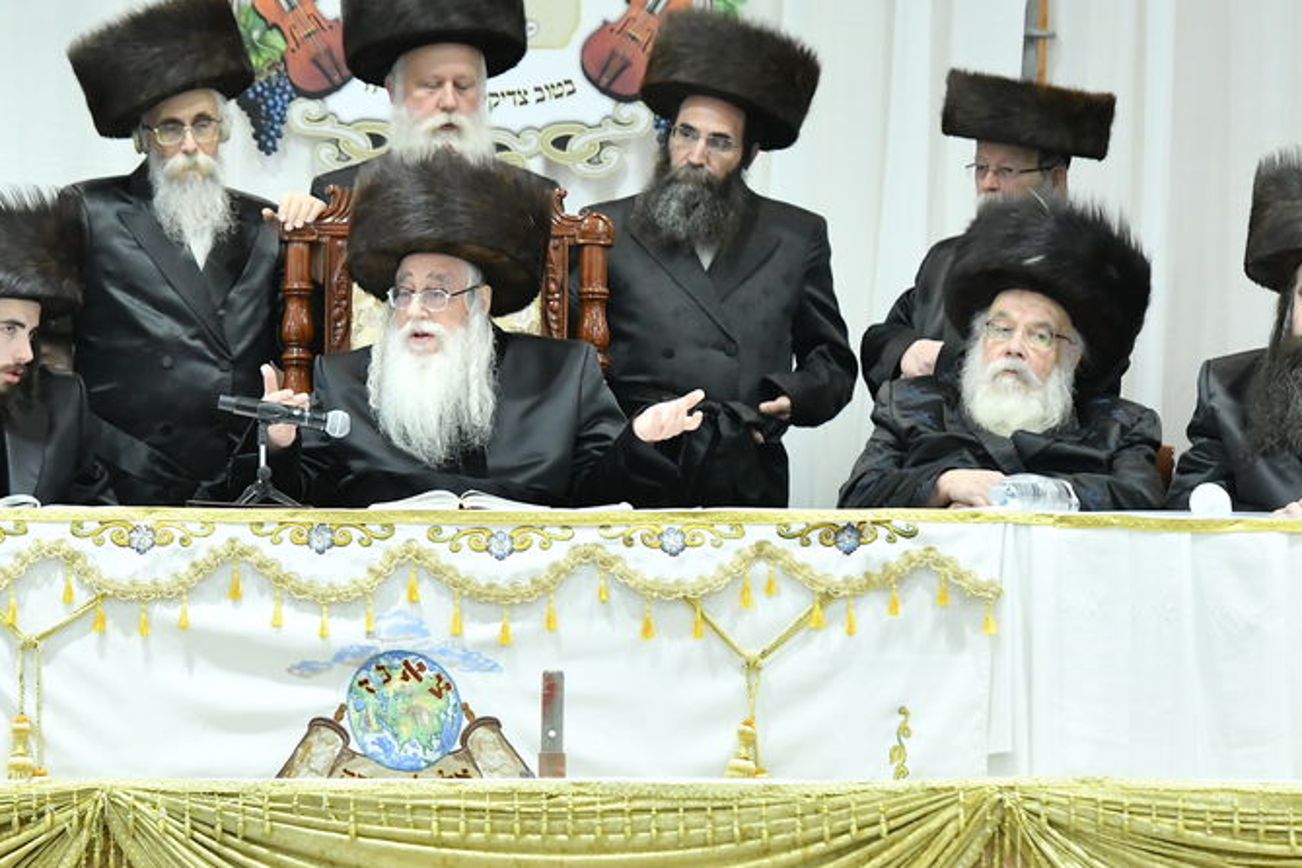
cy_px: 470
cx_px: 389
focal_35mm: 345
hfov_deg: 6.0
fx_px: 12477
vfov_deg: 4.0
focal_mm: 165
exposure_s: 1/125
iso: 2000
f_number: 5.6
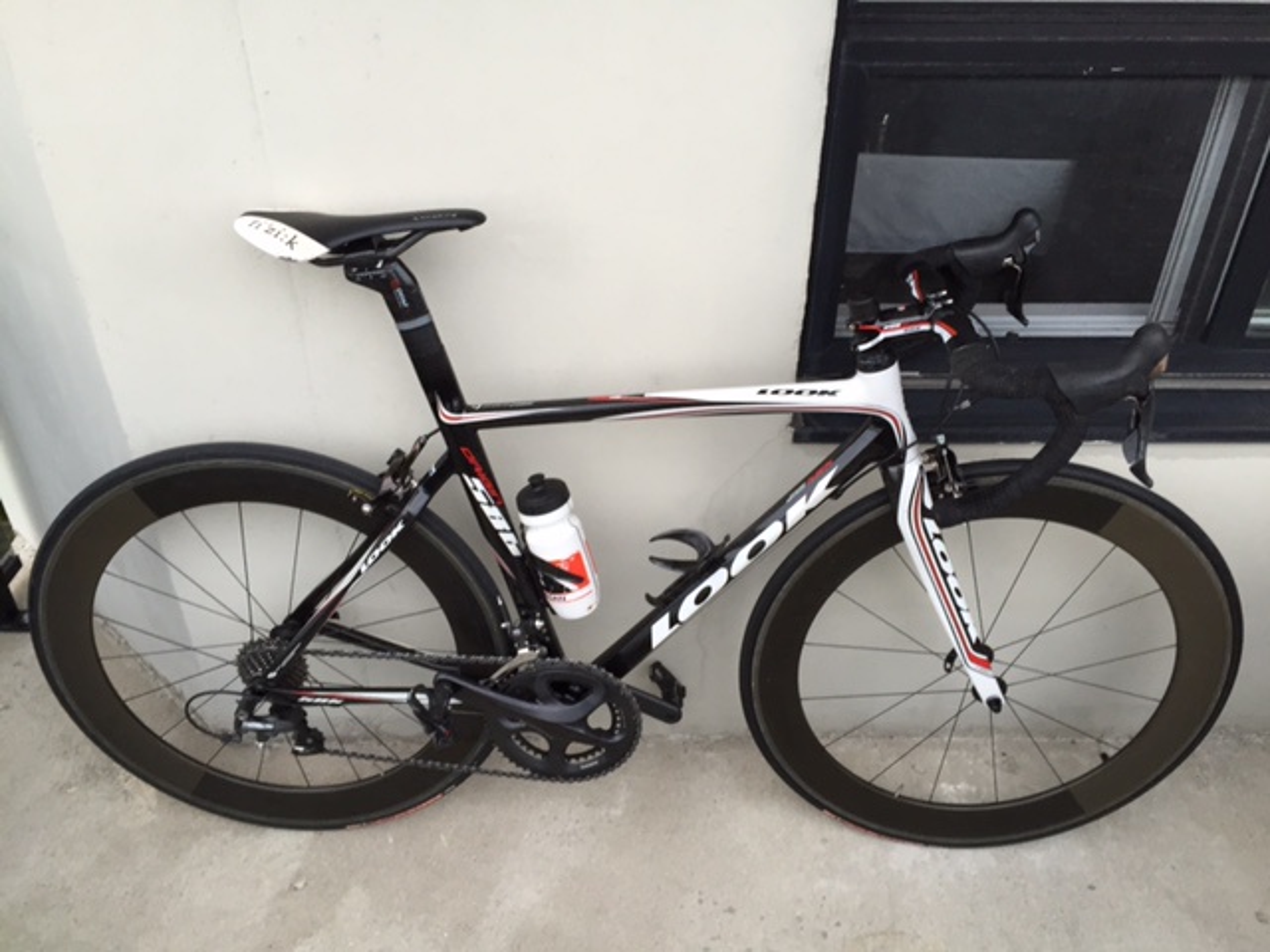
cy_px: 476
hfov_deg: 61.7
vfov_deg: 48.2
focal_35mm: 29
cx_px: 635
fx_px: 1064
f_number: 2.2
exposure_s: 1/30
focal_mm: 4.15
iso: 40
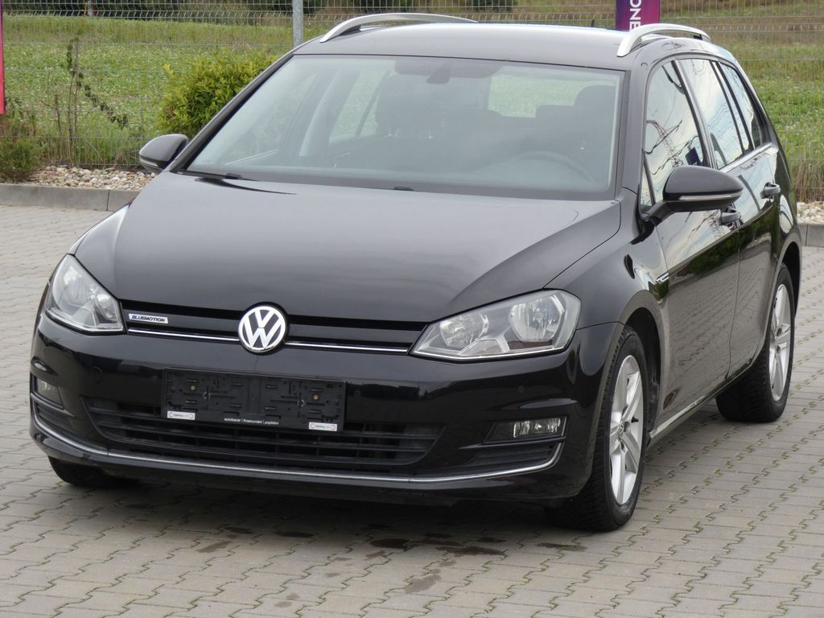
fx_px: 2976
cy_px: 309
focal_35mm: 125
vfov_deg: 11.9
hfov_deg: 15.8
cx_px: 412
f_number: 5.6
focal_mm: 22.4
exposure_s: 1/80
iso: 80
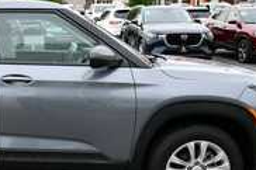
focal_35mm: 66
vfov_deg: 20.5
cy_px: 117
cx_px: 17
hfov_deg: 29.1
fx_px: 469
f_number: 6.3
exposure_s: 1/250
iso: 200
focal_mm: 20
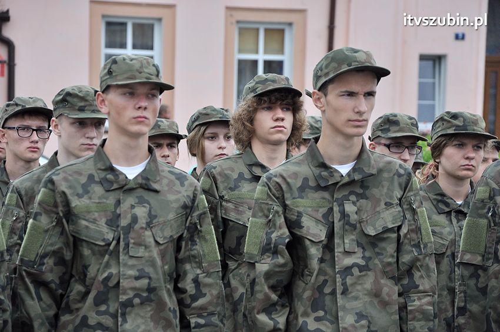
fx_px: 2185
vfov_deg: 8.7
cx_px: 250
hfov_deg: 13.1
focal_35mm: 158
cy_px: 166
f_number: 5.6
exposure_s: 1/500
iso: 500
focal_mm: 105
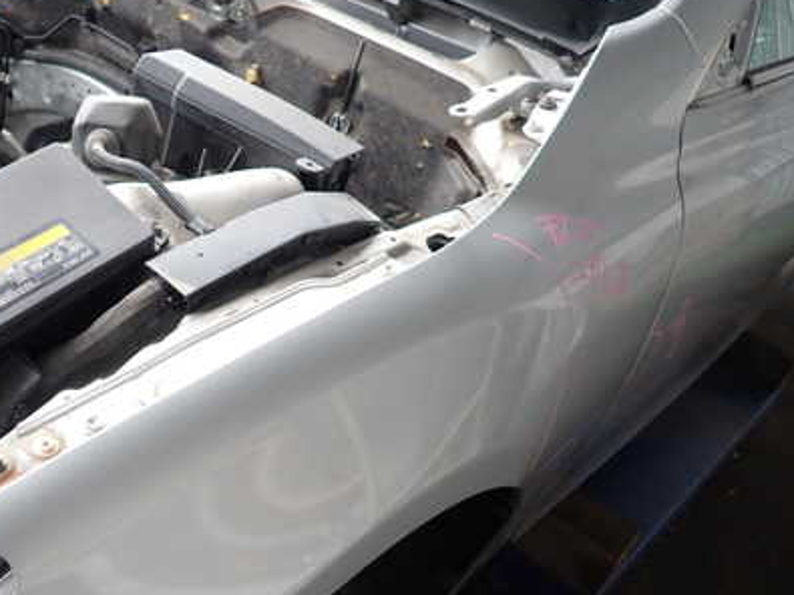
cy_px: 424
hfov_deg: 47.7
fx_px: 871
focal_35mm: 38
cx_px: 227
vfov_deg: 37.0
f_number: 2
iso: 100
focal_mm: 4.5
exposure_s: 1/100
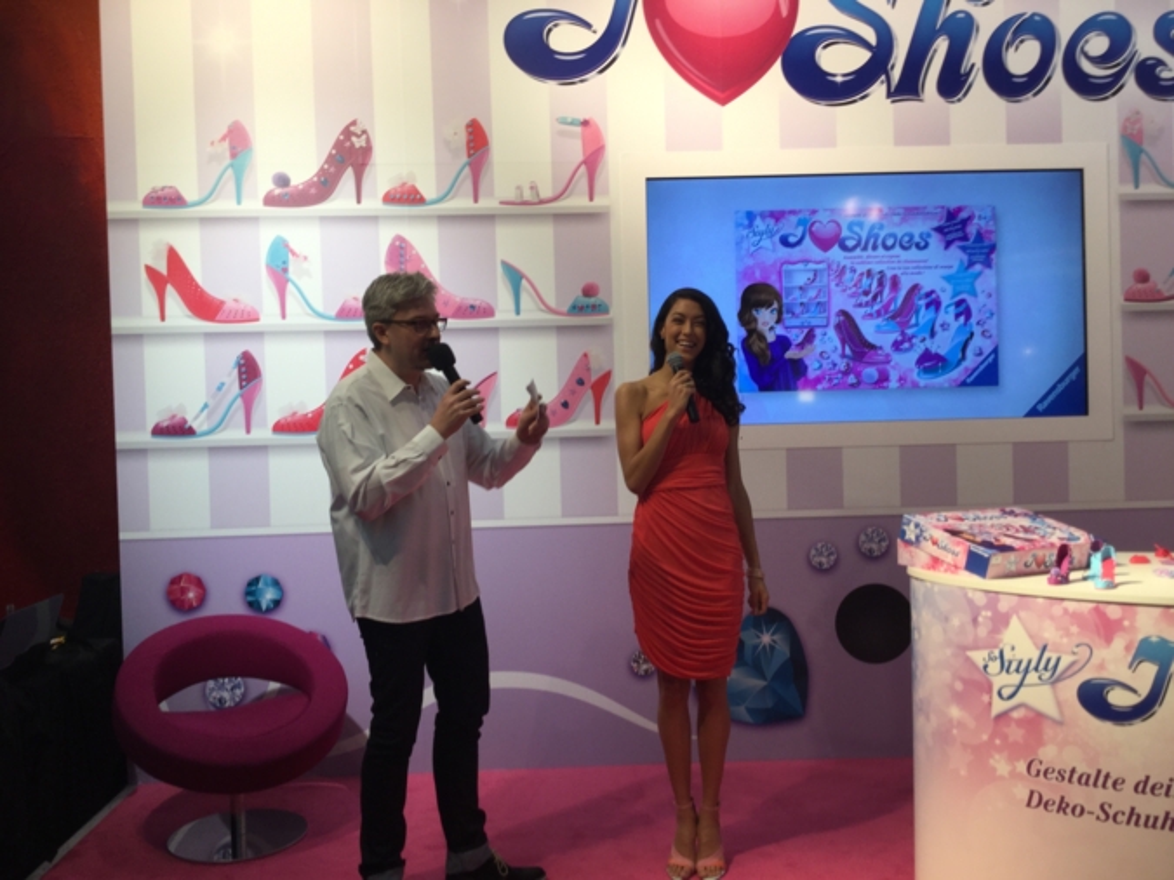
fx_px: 1051
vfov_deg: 45.4
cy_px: 440
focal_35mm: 31
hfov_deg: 58.4
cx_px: 587
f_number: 2.4
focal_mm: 3.3
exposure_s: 1/40
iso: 25
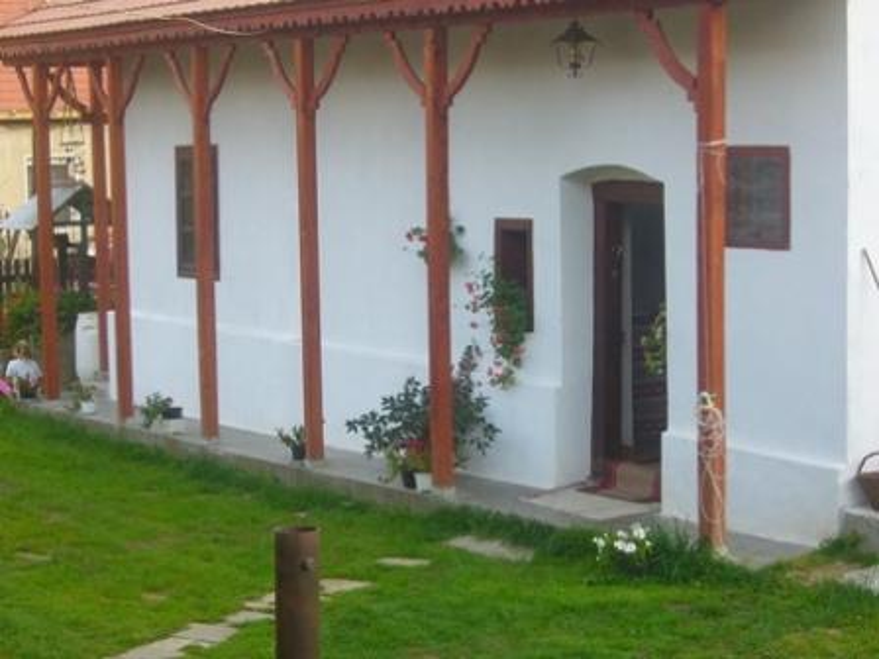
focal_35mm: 78
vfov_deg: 18.9
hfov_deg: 25.0
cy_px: 330
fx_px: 1981
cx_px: 440
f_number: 3.8
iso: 80
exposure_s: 1/50
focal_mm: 10.4
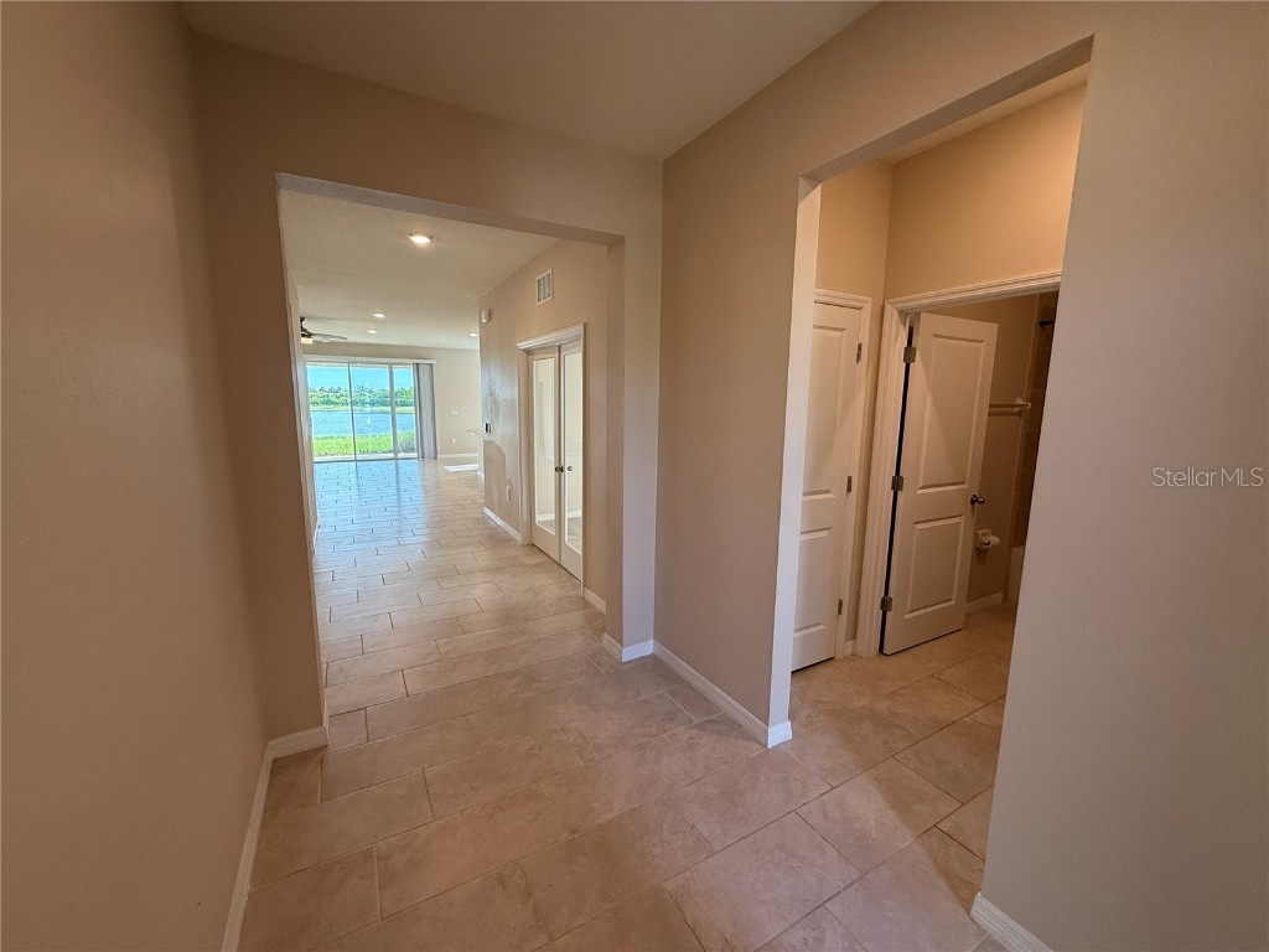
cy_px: 476
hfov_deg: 102.1
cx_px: 634
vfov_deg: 85.7
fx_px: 513
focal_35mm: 14
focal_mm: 2.22
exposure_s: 1/120
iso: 160
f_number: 2.2
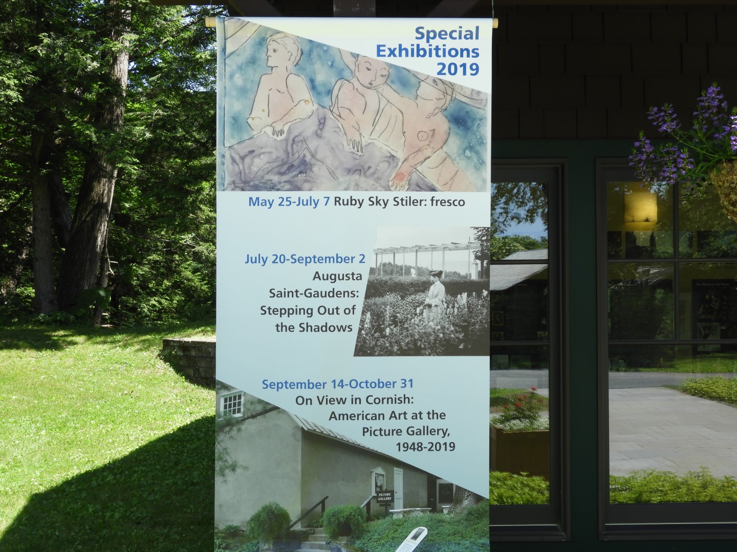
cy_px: 276
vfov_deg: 29.1
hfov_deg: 38.2
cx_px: 368
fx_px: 1065
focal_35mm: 50
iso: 100
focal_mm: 9
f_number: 4
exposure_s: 1/250
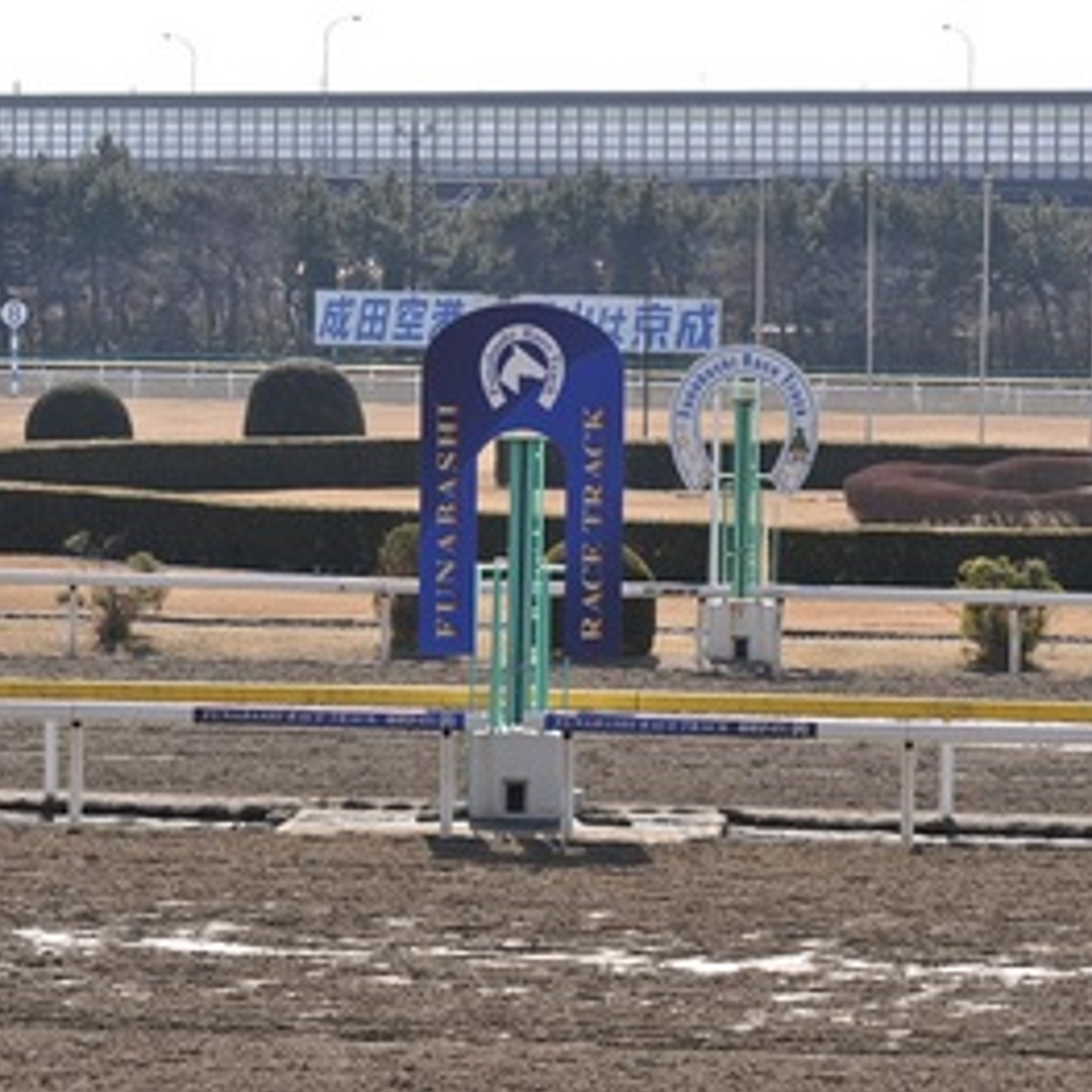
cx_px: 710
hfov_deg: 11.3
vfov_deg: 11.3
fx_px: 5532
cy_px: 546
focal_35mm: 155
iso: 320
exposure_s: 1/800
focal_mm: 80
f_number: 8
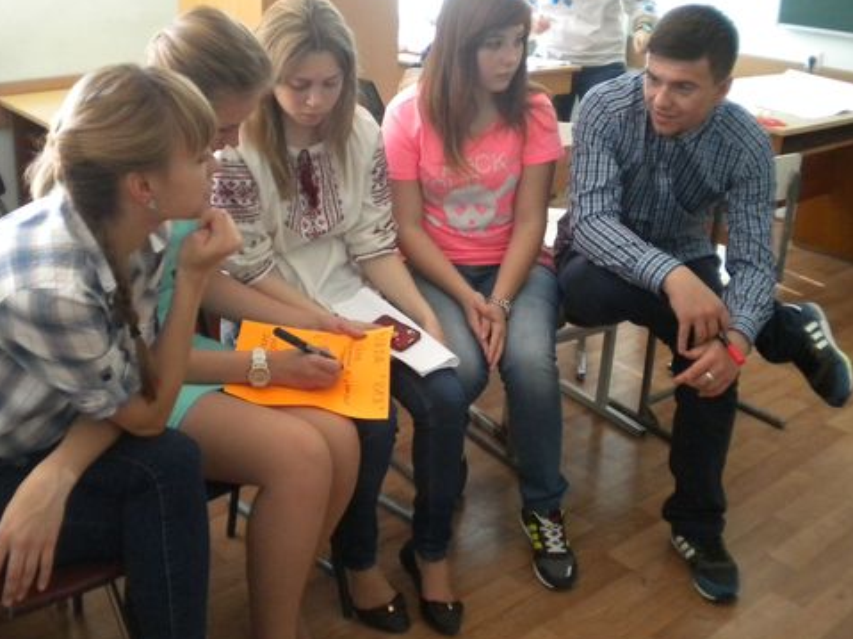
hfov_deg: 46.8
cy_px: 288
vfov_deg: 35.9
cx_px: 418
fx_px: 985
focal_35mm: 40
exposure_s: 1/133
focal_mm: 6.3
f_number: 3.1
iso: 400
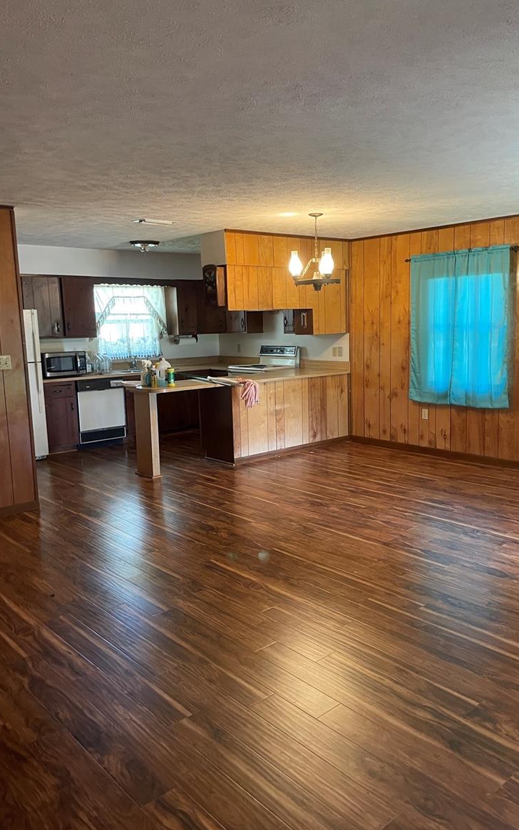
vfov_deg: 66.5
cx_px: 287
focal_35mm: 28
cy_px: 412
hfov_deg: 44.5
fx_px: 634
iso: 400
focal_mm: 4.2
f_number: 1.6
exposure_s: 1/60
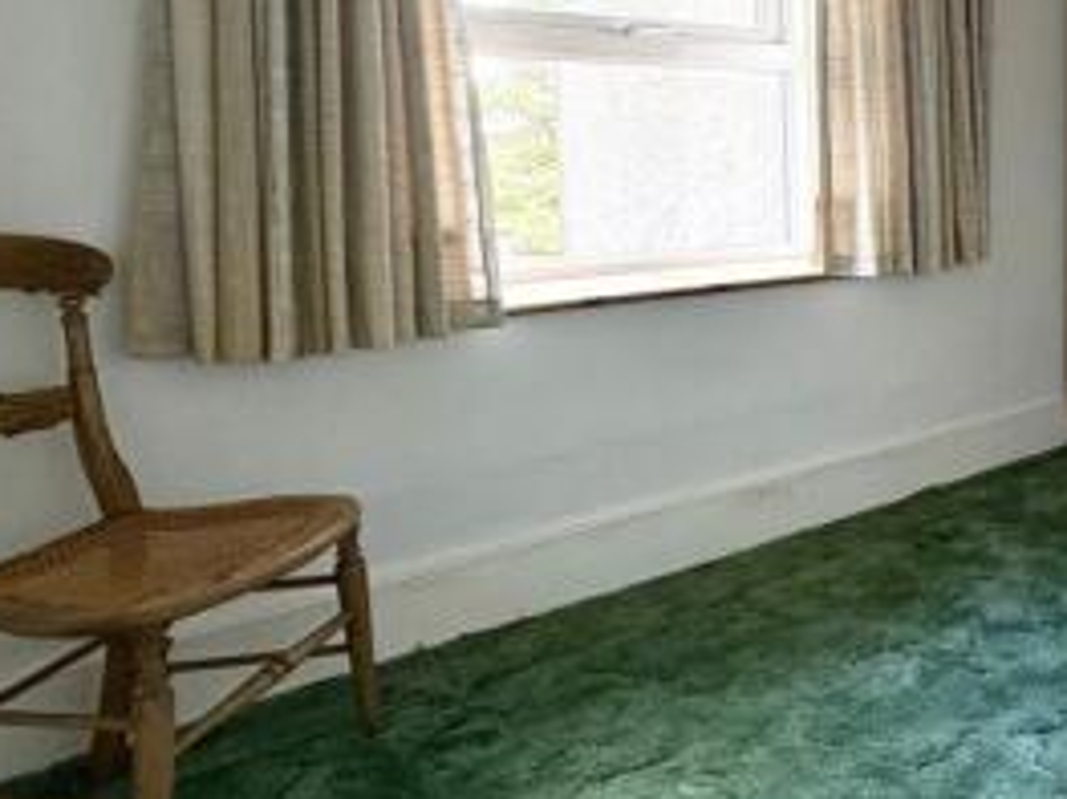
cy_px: 229
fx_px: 955
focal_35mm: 31
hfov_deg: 48.2
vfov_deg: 44.3
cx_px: 1065
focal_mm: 2.22
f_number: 2.2
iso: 160
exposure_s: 1/99
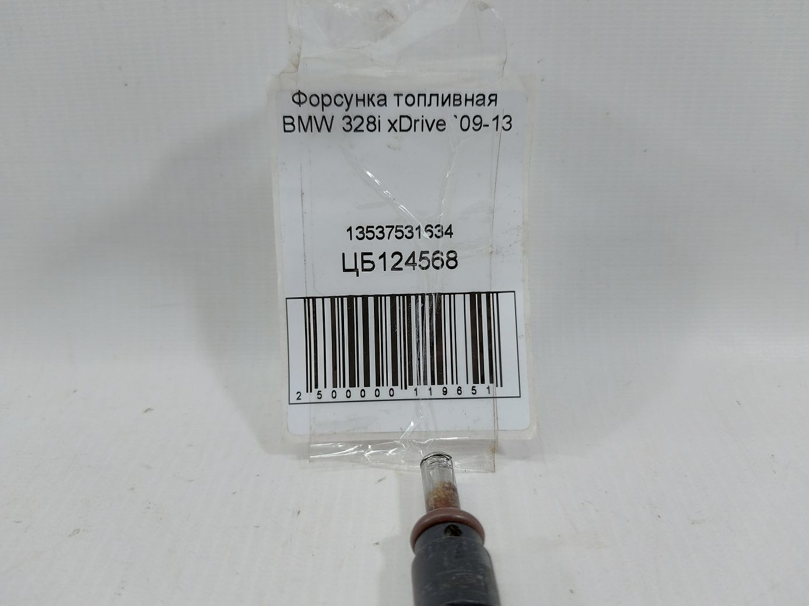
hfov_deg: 71.6
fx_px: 561
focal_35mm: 24
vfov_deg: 56.8
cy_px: 303
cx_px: 404
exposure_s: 1/50
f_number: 1.8
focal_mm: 5.23
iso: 64
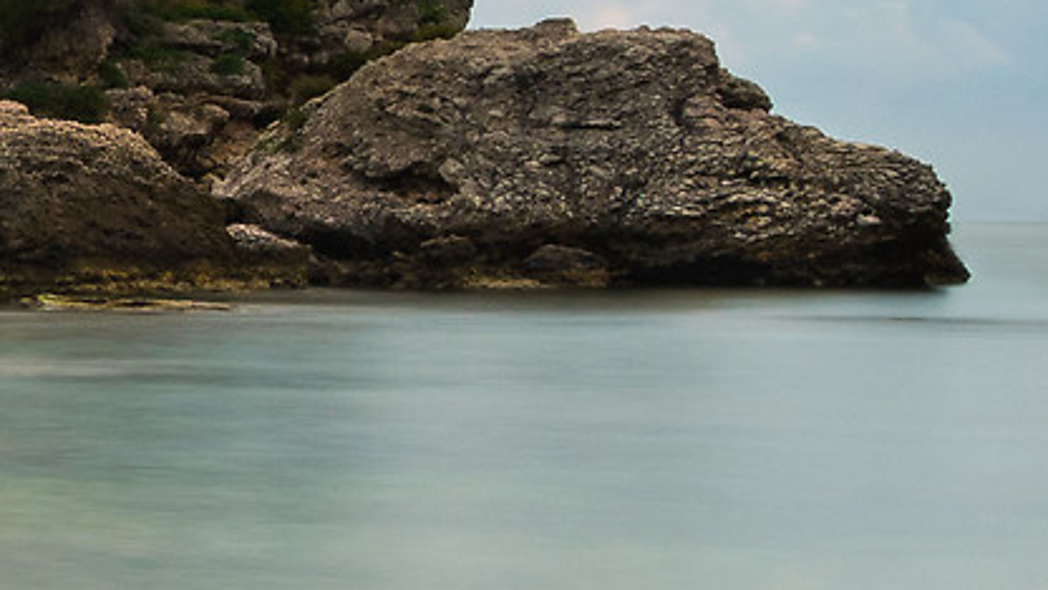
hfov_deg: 11.8
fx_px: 3362
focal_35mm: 121
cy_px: 350
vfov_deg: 10.0
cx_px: -1900
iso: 200
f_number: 14
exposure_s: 30
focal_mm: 20
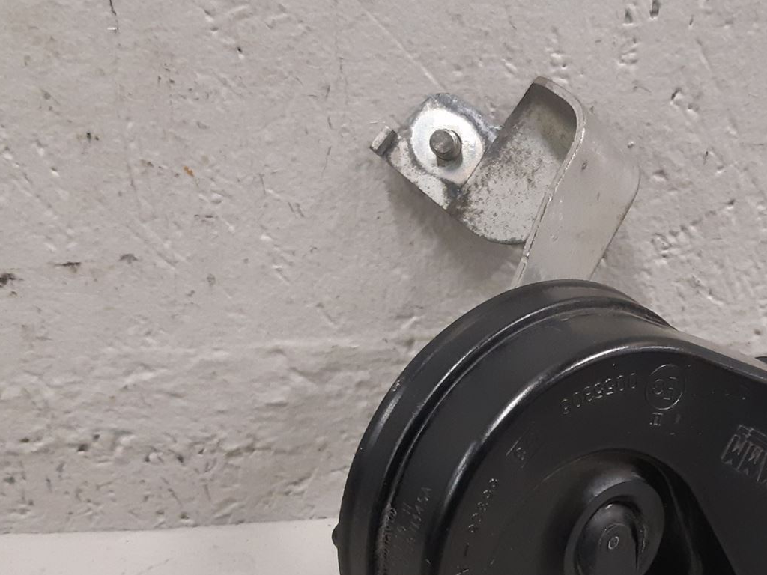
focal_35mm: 52
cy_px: 442
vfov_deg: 27.6
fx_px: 1152
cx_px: 559
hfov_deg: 36.1
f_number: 1.7
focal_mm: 3.93
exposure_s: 1/60
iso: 250
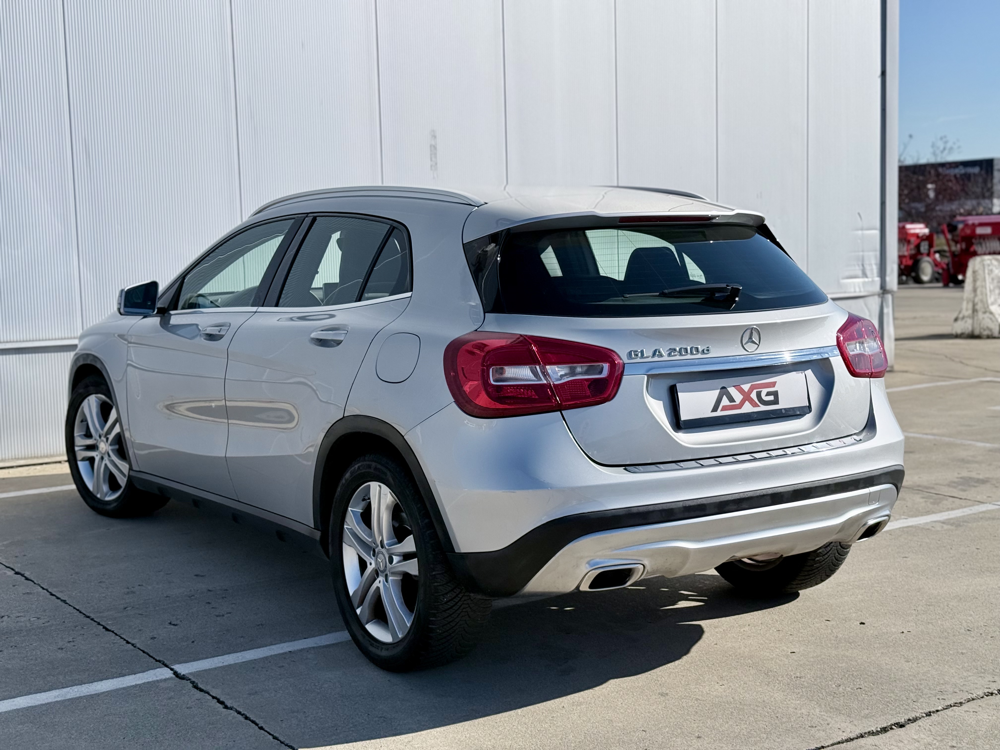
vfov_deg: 30.3
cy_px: 375
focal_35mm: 48
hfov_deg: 39.7
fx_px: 1387
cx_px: 500
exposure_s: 1/7874
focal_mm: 6.76
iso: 64
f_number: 1.78
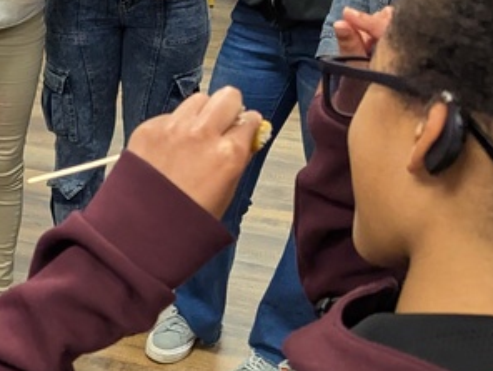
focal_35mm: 83
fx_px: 1184
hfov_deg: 21.4
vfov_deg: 17.8
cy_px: 127
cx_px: -135
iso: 568
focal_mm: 6.81
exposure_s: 1/120
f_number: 1.85
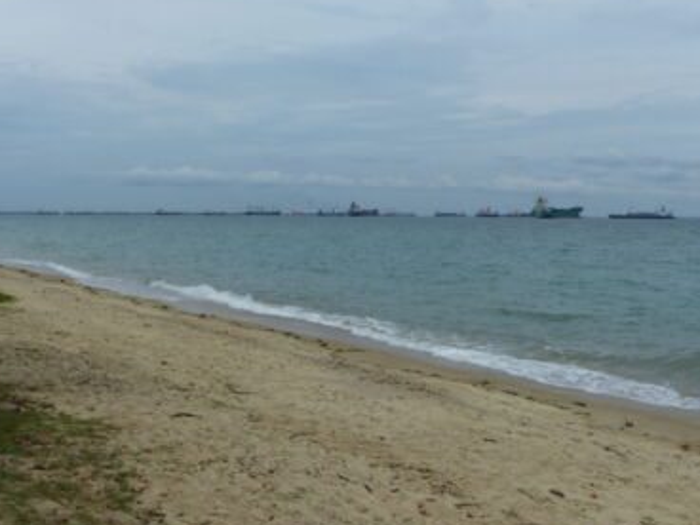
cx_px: 350
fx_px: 748
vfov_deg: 38.7
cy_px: 259
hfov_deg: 50.1
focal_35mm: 37
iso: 100
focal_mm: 6
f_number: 5
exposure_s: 1/1600
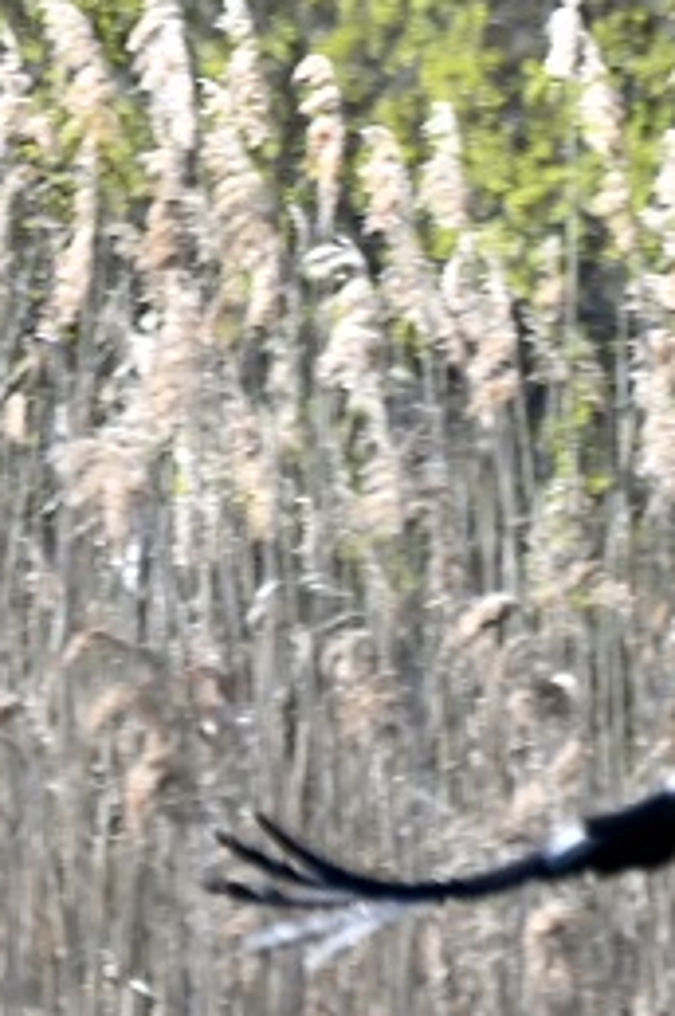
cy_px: -131
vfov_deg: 1.5
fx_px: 39252
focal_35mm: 1392
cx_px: 247
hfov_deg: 1.0
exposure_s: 1/800
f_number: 5.6
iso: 400
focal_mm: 300
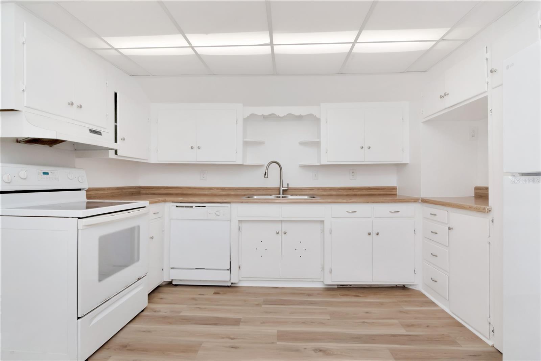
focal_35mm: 16
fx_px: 248
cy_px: 180
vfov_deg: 72.0
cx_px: 270
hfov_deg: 95.0
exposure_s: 1/200
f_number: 11
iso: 640
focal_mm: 11
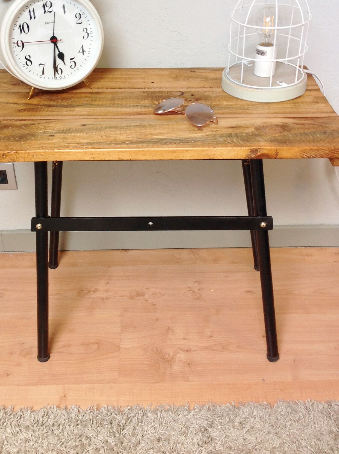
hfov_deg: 31.4
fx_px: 602
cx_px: 159
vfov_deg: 41.0
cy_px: 173
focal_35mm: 46
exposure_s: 1/15
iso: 64
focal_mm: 4.28
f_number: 2.4
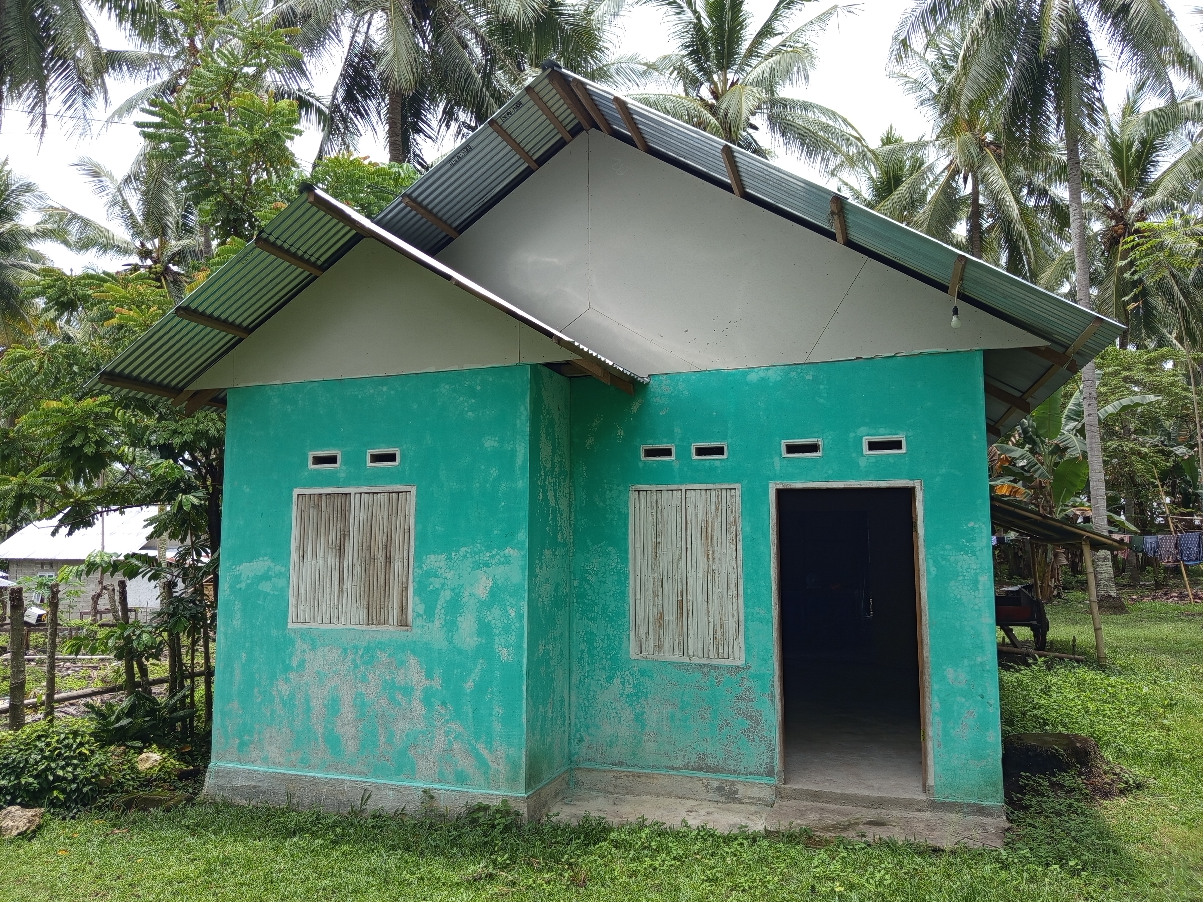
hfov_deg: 71.6
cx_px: 602
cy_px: 451
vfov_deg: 56.8
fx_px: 834
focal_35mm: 24
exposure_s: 1/391
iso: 51
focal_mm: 5.24
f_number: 1.7
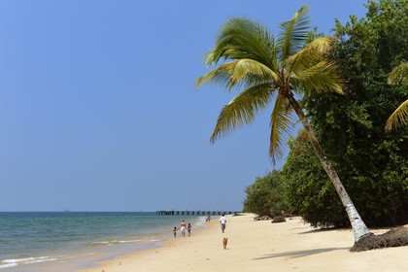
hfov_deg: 33.4
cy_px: 136
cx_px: 204
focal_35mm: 60
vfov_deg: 22.6
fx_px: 680
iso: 200
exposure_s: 1/250
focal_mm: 60
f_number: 13
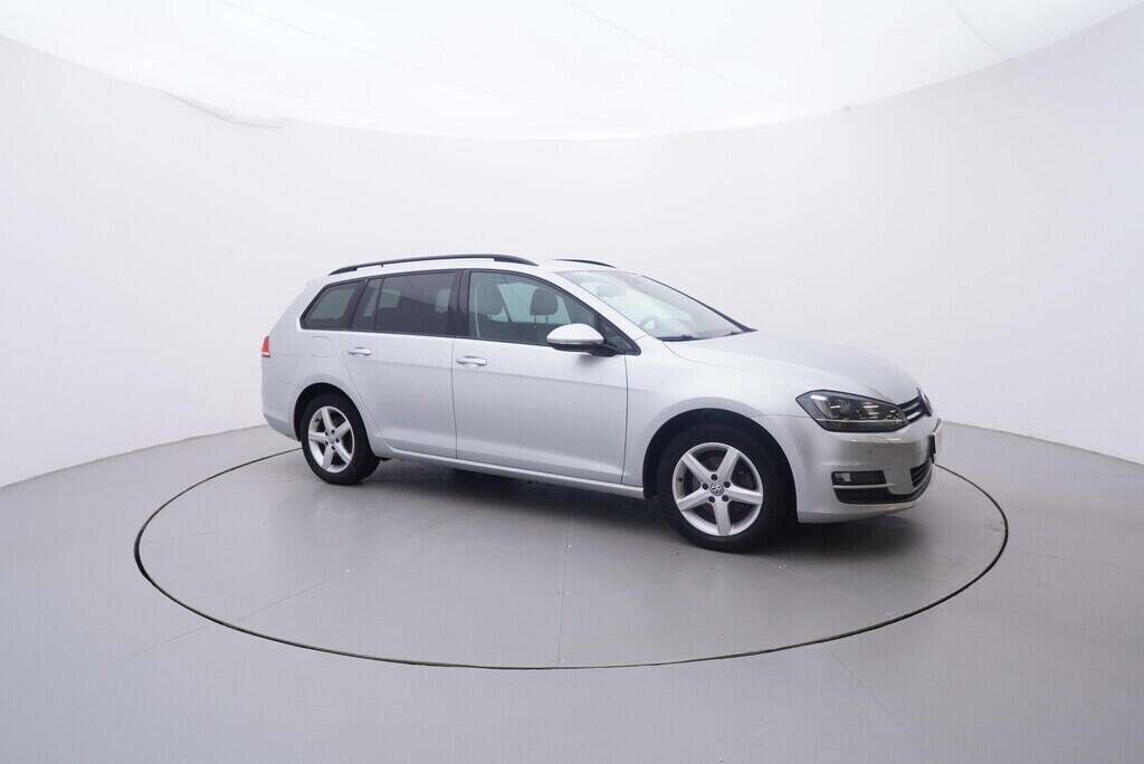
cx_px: 572
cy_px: 382
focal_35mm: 22
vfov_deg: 56.2
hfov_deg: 77.3
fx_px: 715
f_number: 5
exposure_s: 1/80
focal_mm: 15
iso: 200
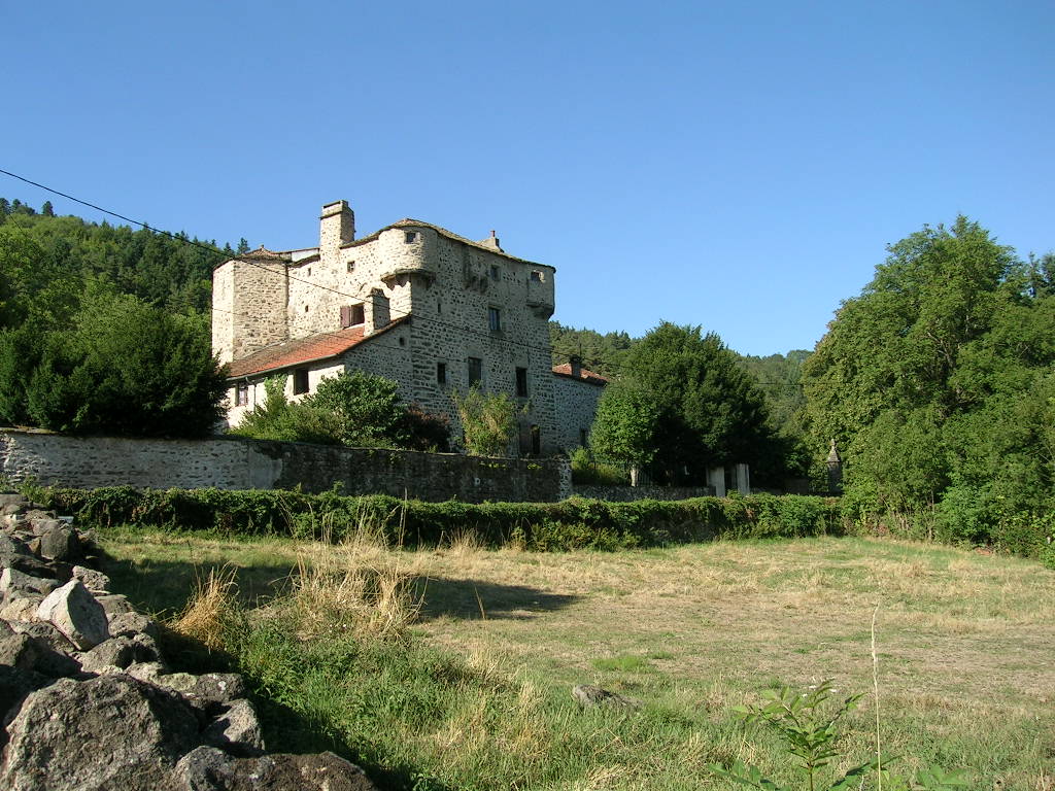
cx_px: 528
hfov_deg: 52.6
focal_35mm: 35
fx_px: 1067
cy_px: 396
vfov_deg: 40.7
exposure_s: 1/292
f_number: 4.8
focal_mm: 5.4
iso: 50
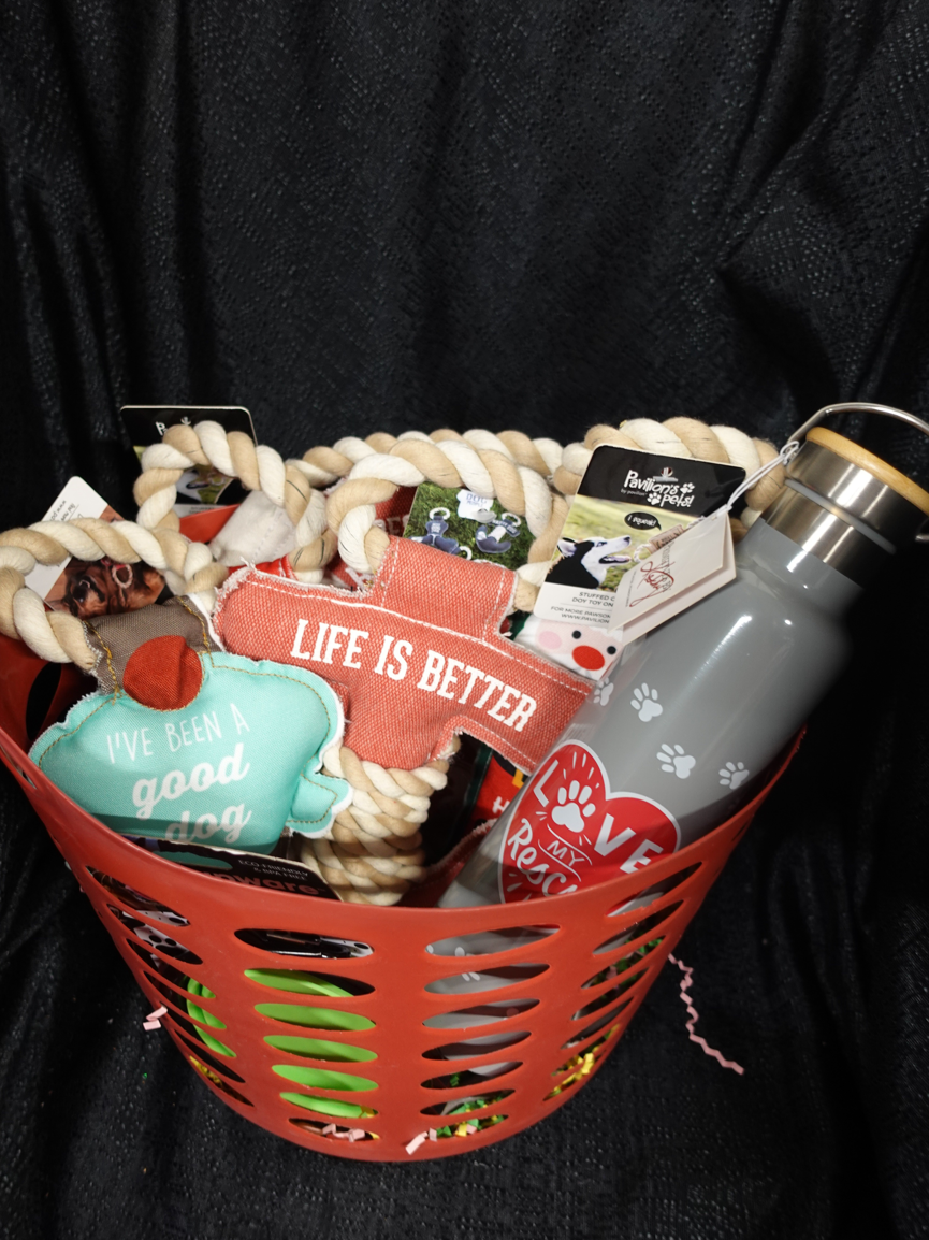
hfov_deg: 51.3
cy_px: 663
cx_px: 458
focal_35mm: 27
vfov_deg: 65.3
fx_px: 967
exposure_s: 1/30
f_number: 1.8
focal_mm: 9.4
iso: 250
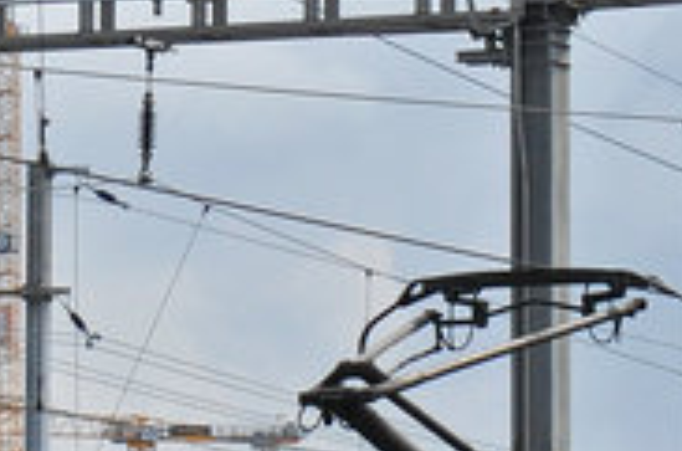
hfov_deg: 5.5
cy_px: 904
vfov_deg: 3.6
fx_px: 7067
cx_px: 902
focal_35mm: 374
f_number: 5
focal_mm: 38
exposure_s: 1/1000
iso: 250
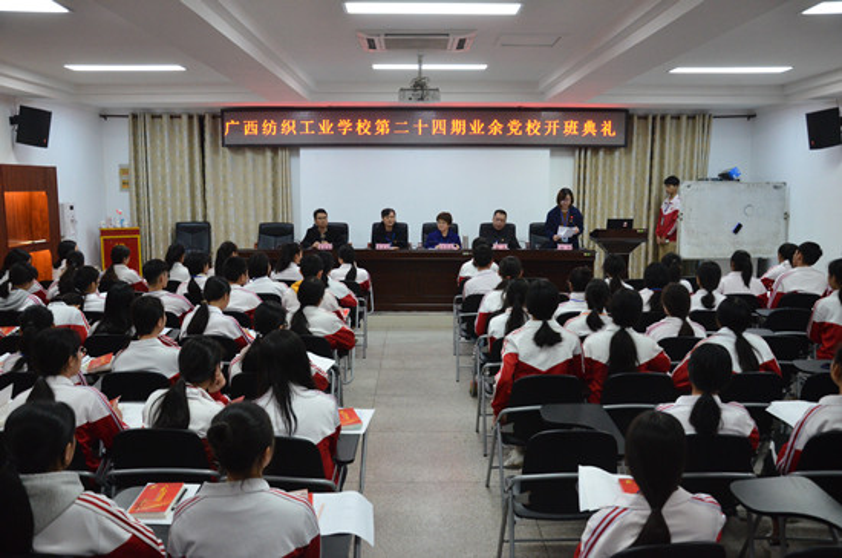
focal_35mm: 33
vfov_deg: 39.8
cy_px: 279
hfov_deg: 57.3
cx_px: 421
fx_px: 770
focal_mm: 22
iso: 2200
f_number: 4.5
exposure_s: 1/80
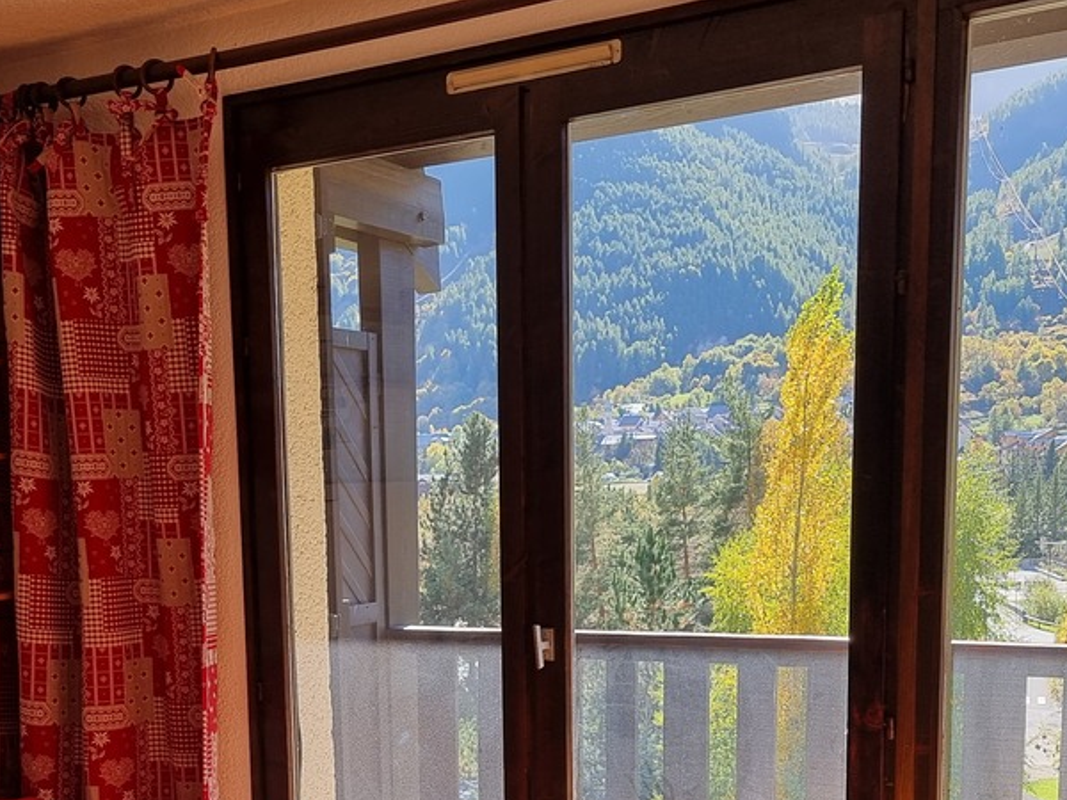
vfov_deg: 29.3
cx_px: 388
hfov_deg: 39.3
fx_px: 1480
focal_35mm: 48
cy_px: 684
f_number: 1.8
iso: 50
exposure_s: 1/104
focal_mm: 6.7
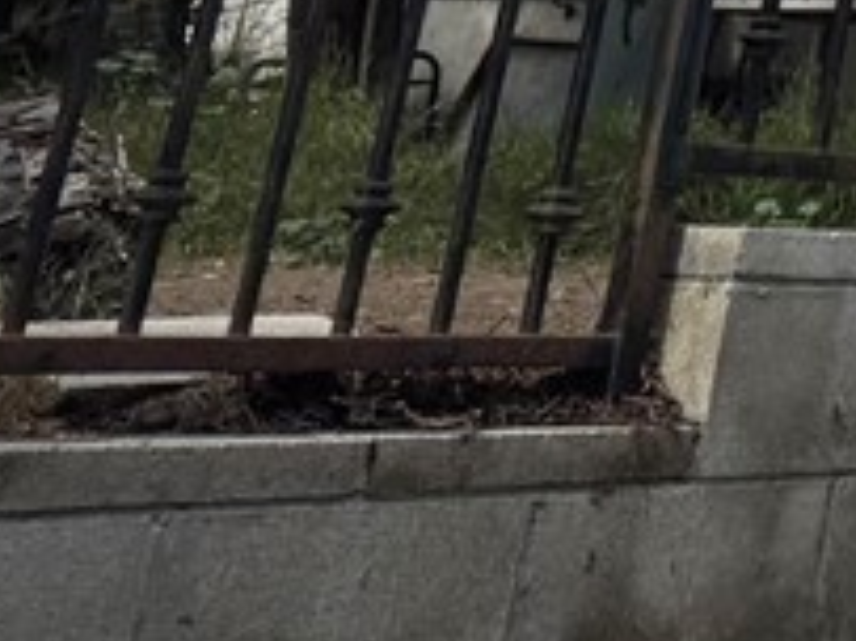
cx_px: 2096
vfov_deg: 10.5
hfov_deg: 12.5
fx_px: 2990
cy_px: -907
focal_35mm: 121
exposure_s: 1/4950
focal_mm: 6.76
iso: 80
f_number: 1.78
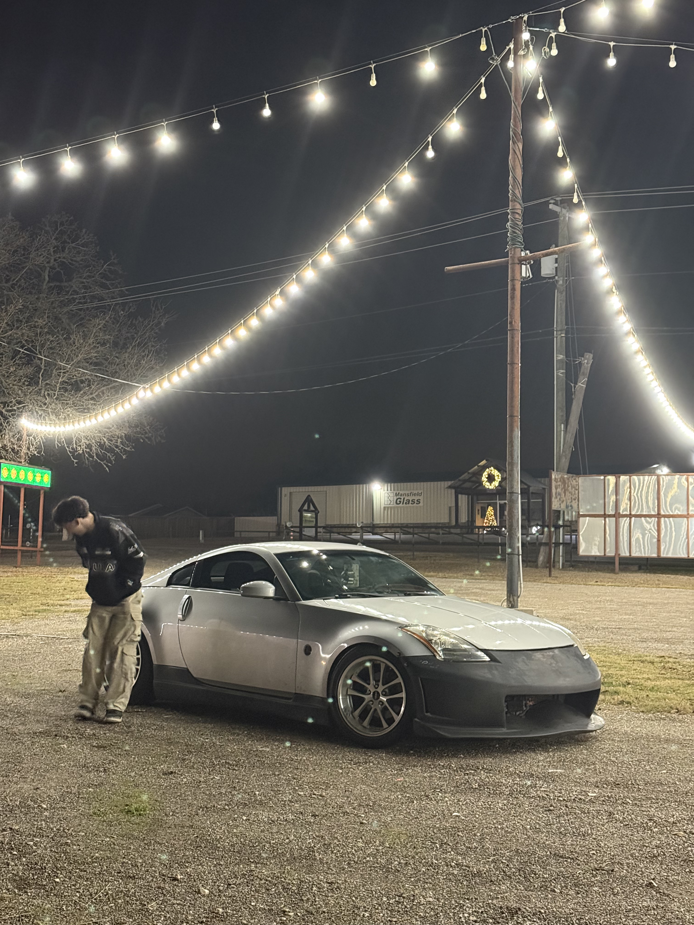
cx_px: 347
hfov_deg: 30.3
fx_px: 1283
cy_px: 462
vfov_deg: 39.7
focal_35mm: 48
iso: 640
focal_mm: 6.76
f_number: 1.78
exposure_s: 1/30
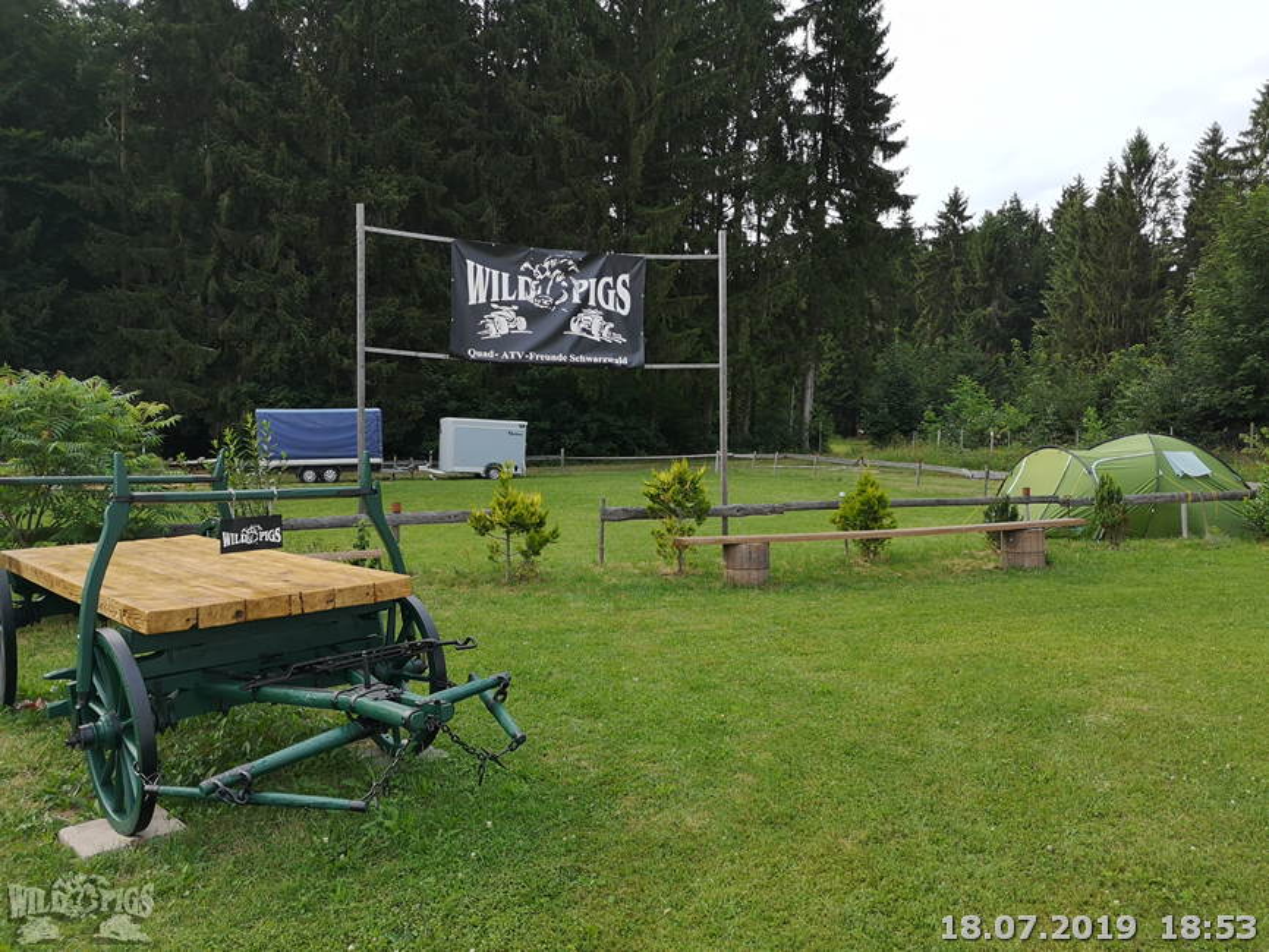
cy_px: 476
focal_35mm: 27
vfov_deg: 51.4
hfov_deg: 65.3
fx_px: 990
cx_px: 634
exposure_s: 1/779
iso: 50
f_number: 1.8
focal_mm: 3.95
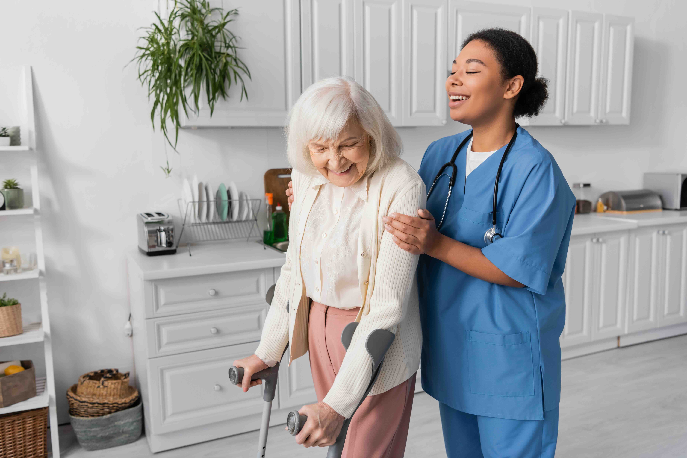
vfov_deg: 41.1
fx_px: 611
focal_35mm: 32
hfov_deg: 58.7
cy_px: 229
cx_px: 344
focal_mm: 32
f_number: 4
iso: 500
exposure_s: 1/200
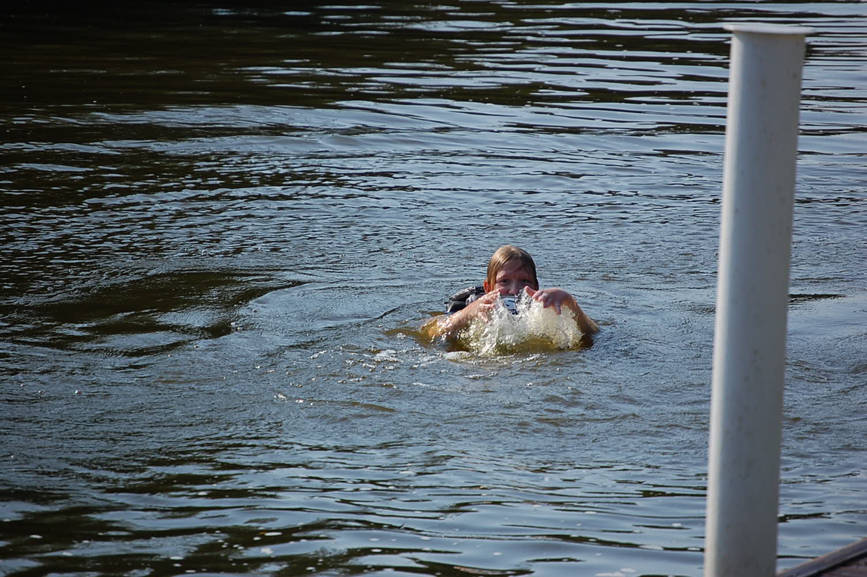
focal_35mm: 300
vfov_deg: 4.6
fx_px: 7219
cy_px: 288
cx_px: 434
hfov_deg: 6.9
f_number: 5.6
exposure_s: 1/1600
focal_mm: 200
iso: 400
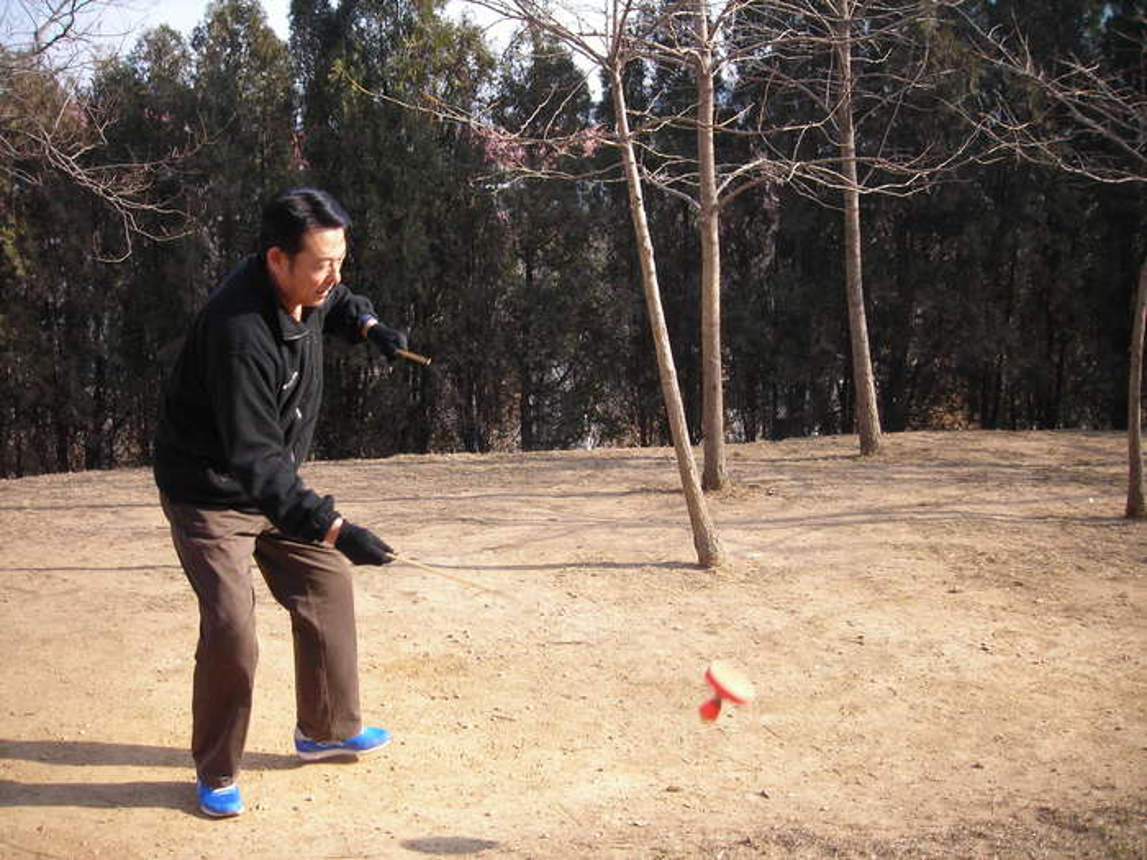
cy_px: 430
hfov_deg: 49.0
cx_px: 574
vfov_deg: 37.7
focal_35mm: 38
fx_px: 1259
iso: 50
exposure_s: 1/166
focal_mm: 6.3
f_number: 3.2
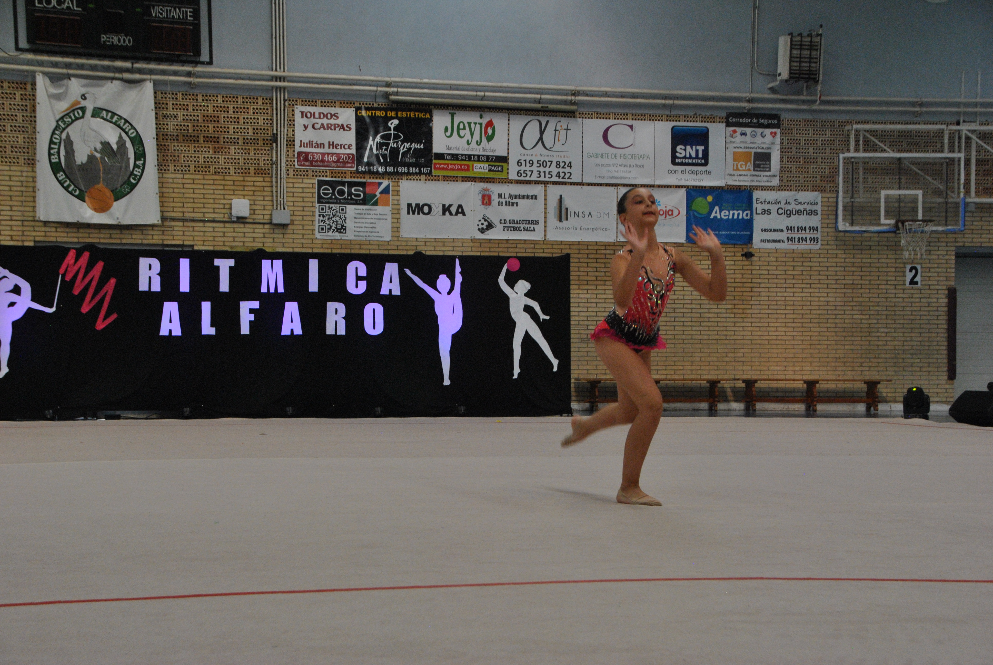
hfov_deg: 29.2
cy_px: 332
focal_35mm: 69
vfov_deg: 19.8
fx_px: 1906
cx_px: 496
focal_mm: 46
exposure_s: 1/200
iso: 800
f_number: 7.1
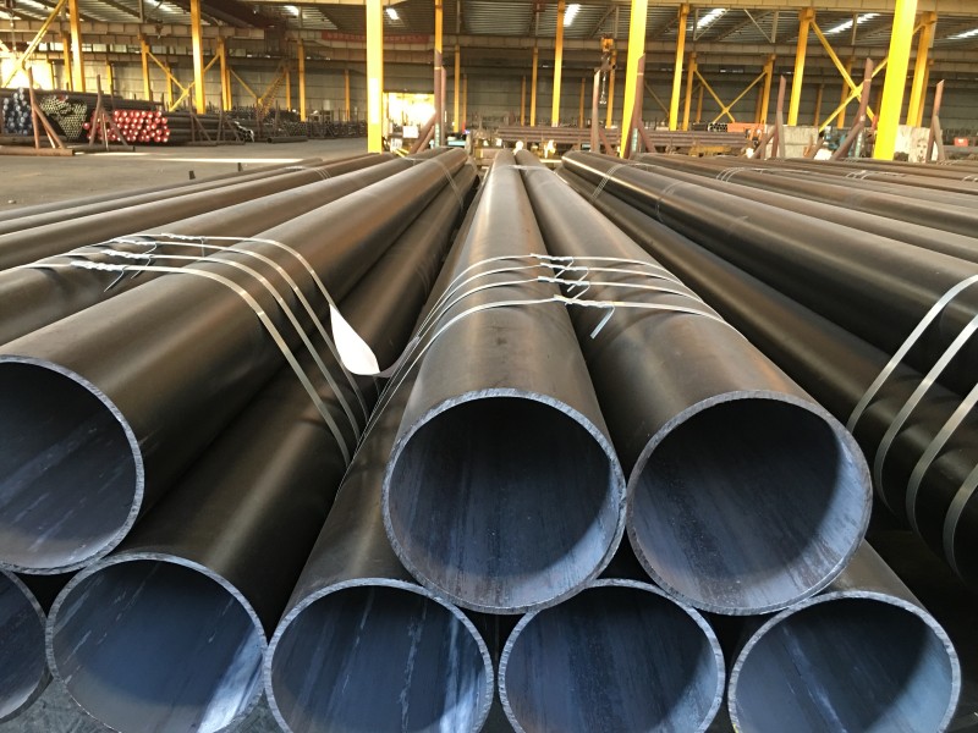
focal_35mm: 29
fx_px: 819
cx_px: 489
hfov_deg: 61.7
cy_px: 366
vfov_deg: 48.2
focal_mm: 4.15
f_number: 2.2
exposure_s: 1/8
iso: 125
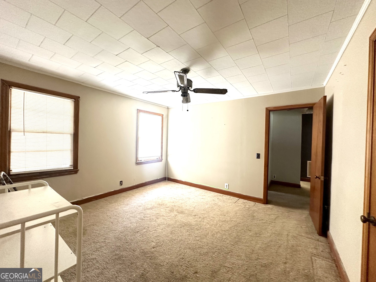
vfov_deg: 85.7
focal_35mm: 14
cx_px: 188
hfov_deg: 102.1
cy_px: 141
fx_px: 152
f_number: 2.2
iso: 500
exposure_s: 1/60
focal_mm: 2.22
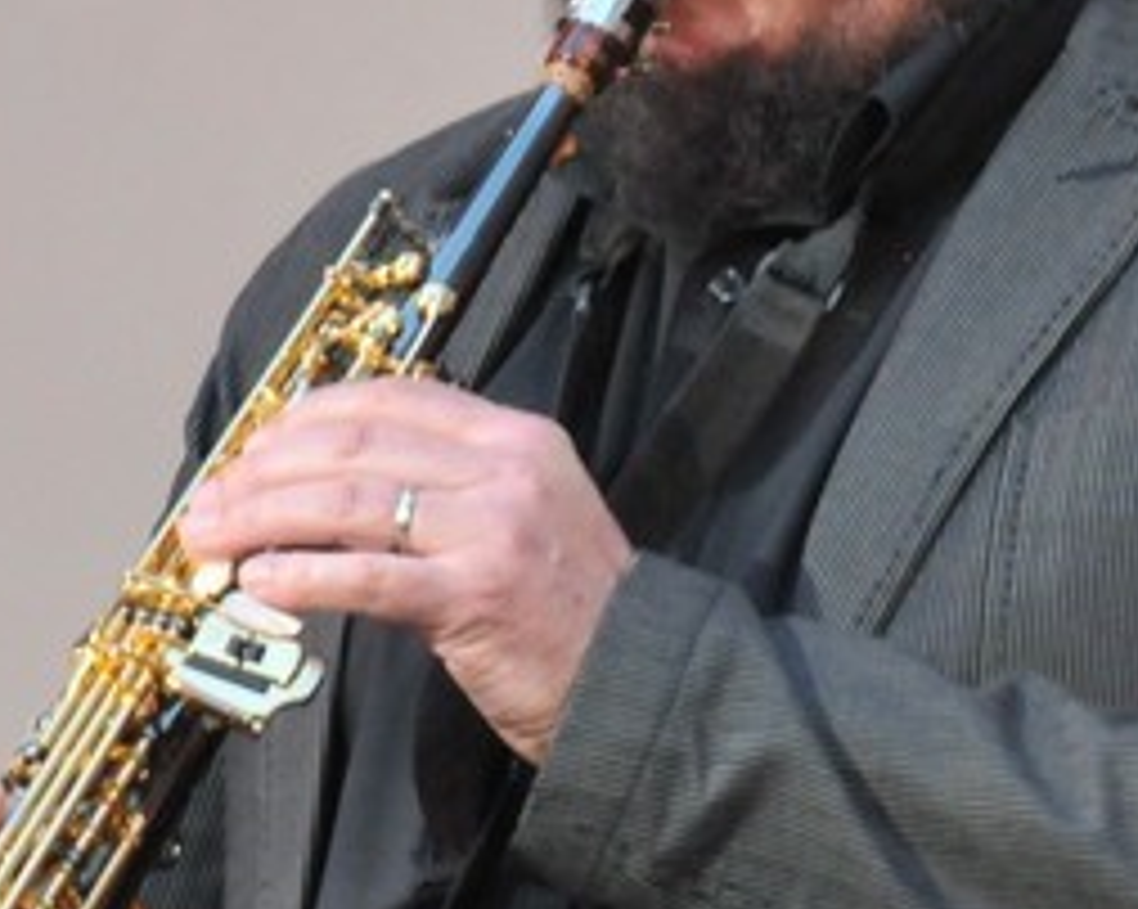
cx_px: 621
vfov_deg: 0.9
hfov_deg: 1.1
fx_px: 60174
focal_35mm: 1788
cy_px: 472
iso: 1250
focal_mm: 300
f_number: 8
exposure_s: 1/30
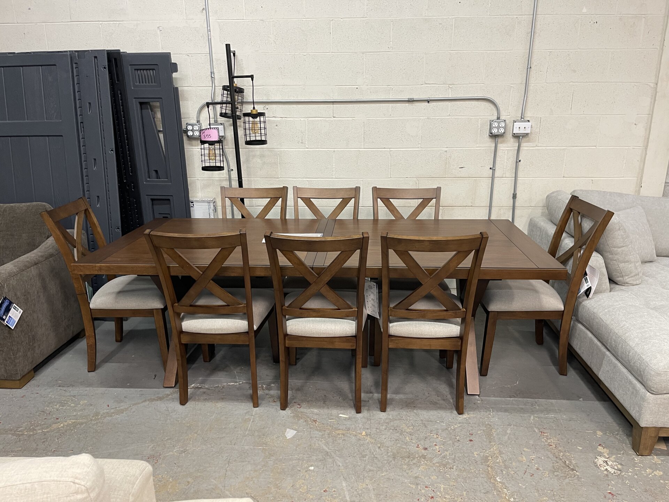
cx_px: 334
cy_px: 251
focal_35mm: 25
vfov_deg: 54.9
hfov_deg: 69.4
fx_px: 483
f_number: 1.6
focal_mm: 5.1
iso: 200
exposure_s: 1/60
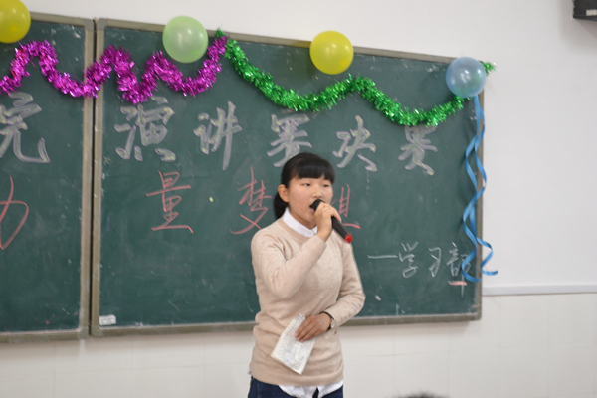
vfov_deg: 17.5
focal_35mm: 78
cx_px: 298
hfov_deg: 26.0
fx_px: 1293
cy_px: 199
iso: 800
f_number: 5.6
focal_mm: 52
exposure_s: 1/8
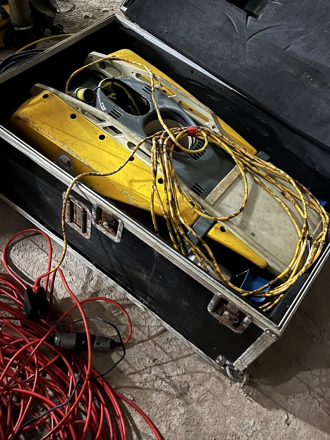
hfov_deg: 41.8
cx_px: 157
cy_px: 188
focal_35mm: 34
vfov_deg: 53.8
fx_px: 432
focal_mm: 5.1
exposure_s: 1/9
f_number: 1.6
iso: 1250
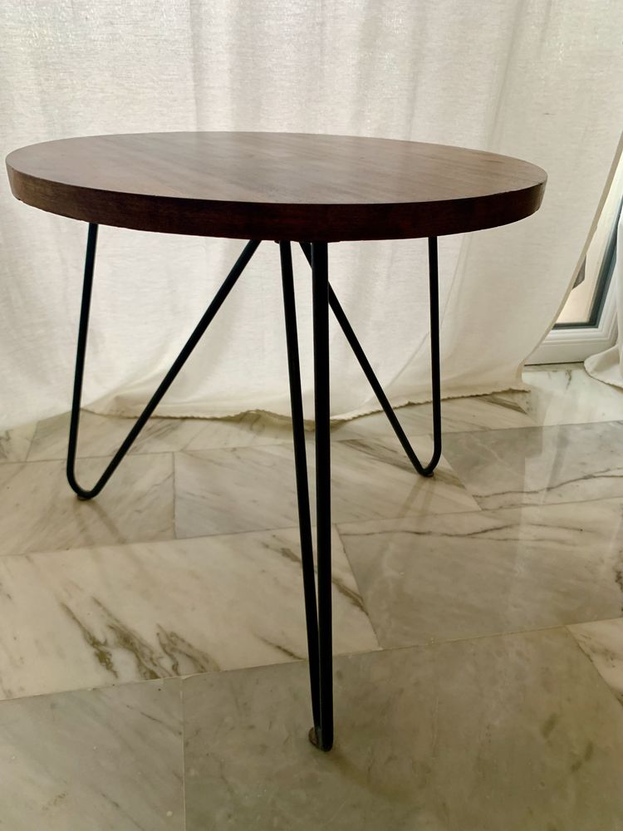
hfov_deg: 53.1
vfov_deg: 67.3
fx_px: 624
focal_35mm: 26
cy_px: 416
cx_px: 312
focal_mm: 4.25
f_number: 1.8
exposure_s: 1/60
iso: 160
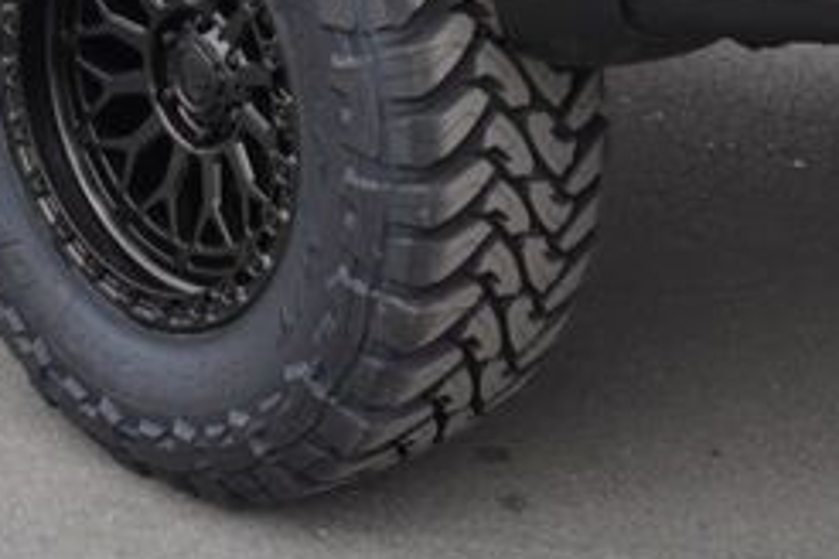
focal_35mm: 125
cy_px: -382
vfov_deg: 10.4
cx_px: 385
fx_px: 2913
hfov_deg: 16.4
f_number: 4
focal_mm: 20
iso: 100
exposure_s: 1/60
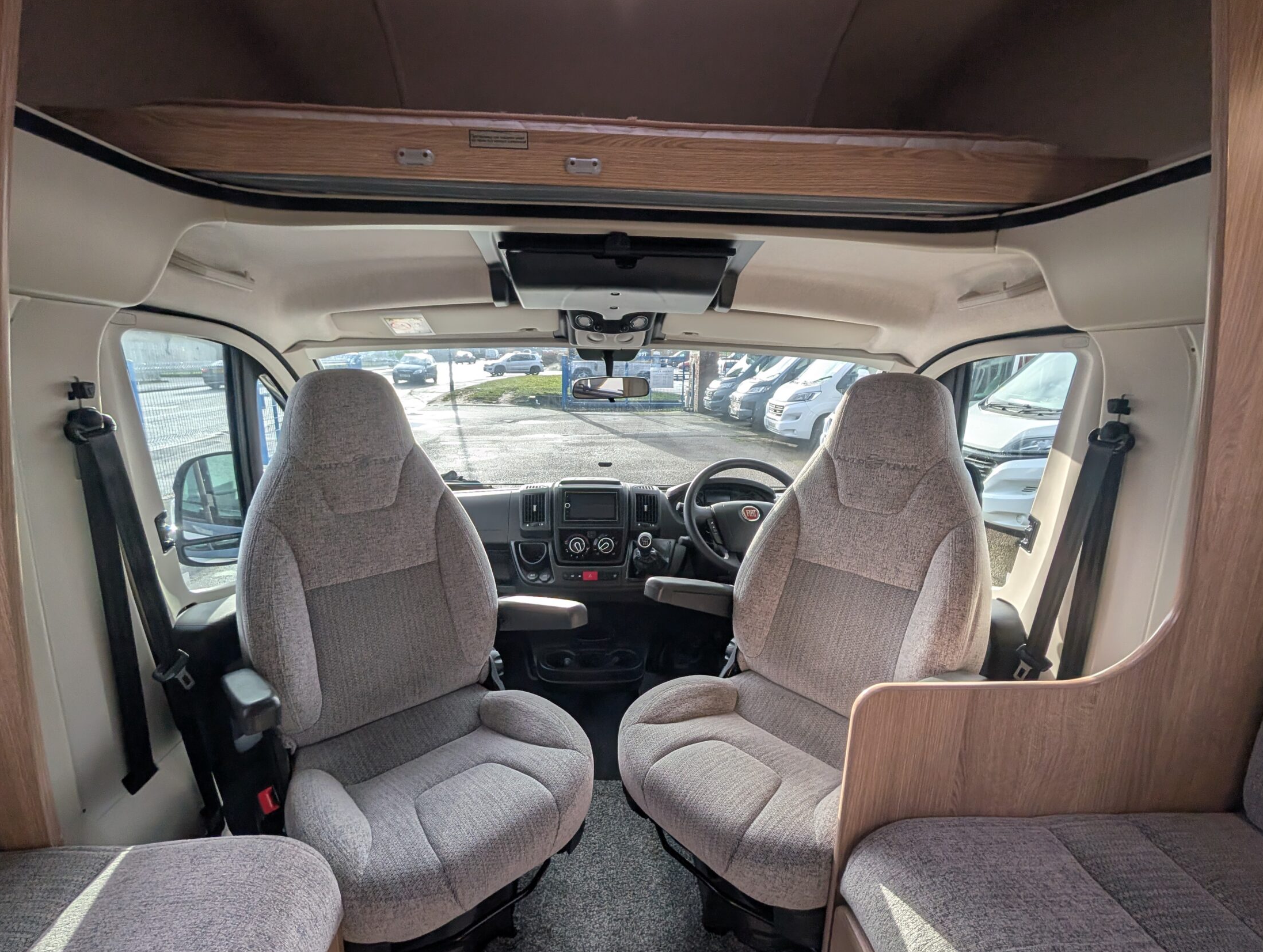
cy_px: 487
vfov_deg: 85.8
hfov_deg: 102.0
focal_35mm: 14
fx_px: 512
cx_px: 616
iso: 53
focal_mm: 2.02
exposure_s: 1/741
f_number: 1.7
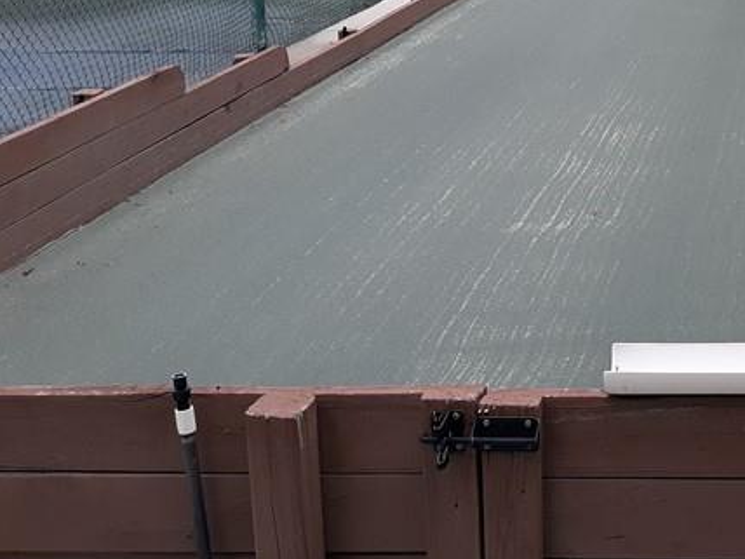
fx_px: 1442
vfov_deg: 21.4
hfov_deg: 27.3
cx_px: 750
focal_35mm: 67
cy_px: 47
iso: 40
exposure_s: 1/841
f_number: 1.7
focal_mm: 3.7
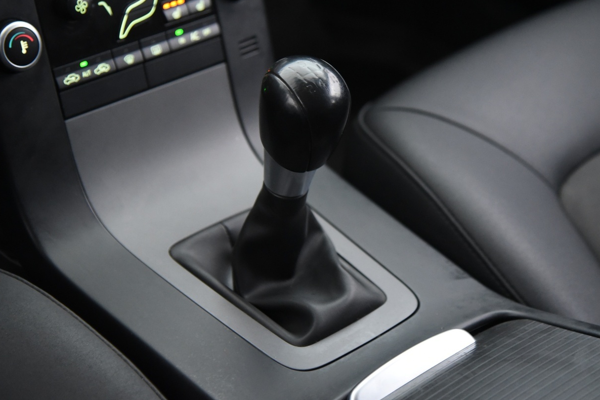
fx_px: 1467
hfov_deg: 23.1
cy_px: 142
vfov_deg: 15.5
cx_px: 314
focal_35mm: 88
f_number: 4
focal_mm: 66
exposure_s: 1/15
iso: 4000
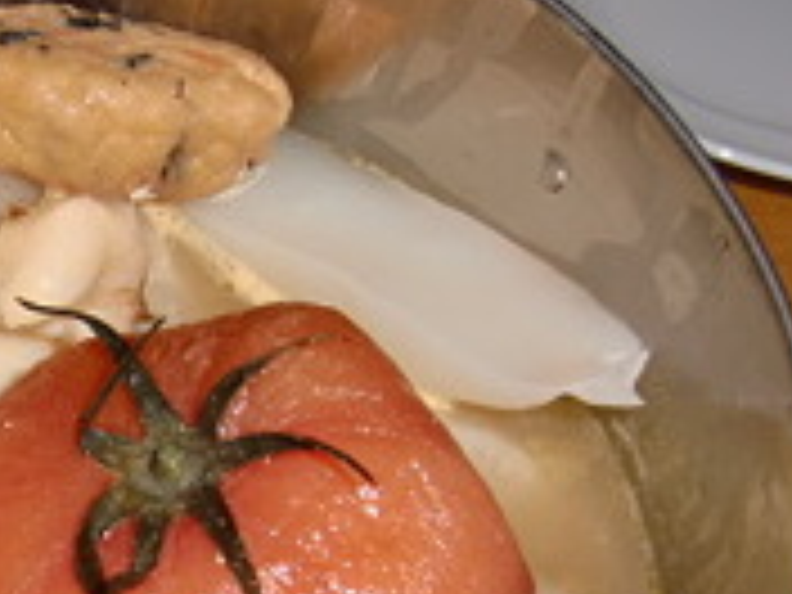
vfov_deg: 16.8
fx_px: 1991
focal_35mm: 87
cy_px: 522
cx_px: -146
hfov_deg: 21.0
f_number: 3.6
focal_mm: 6.1
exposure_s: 1/15
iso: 64
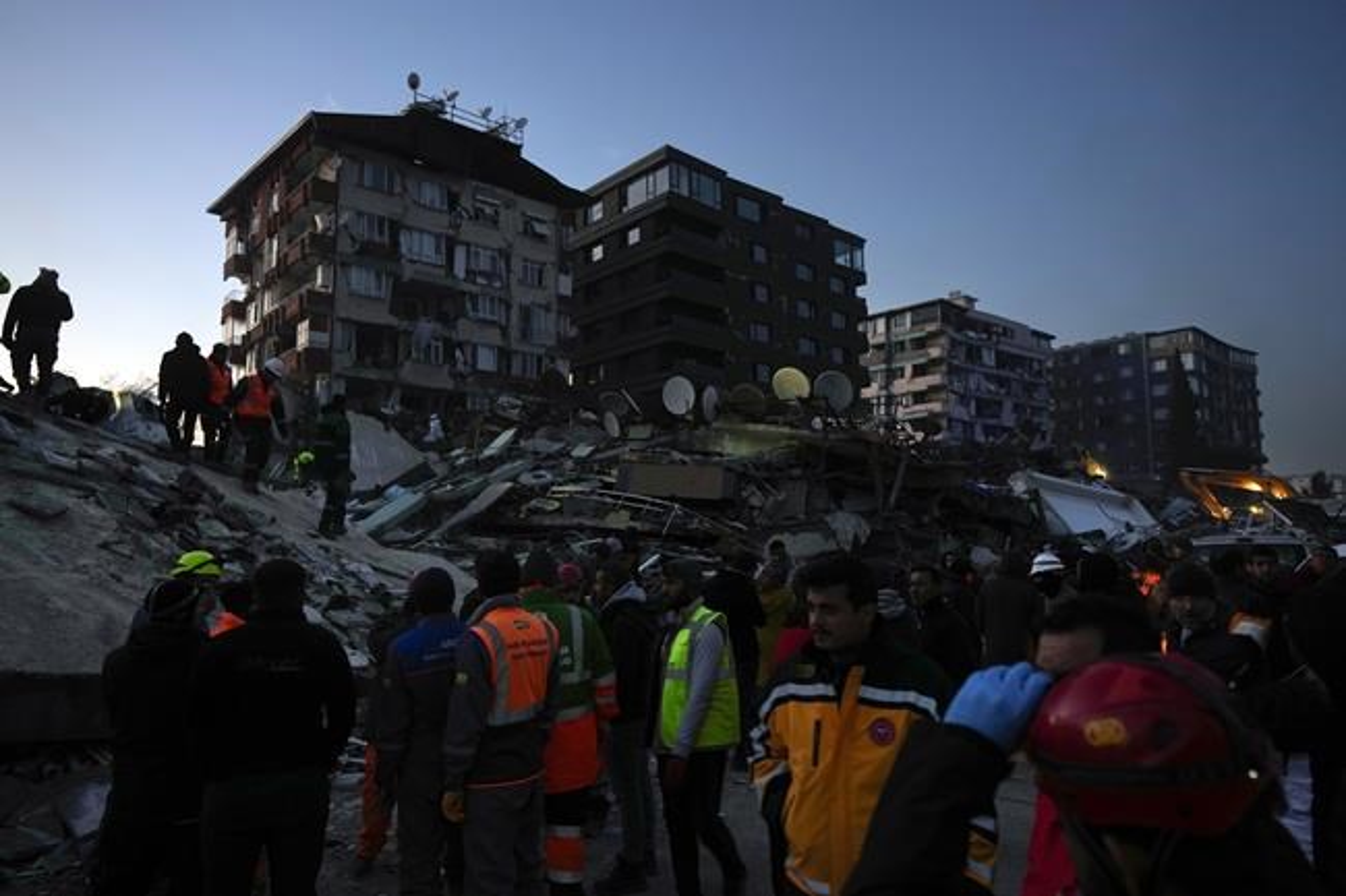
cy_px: 448
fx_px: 860
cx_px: 673
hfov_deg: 76.1
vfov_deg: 55.1
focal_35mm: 23
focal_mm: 23
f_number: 3.2
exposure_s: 1/40
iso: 640
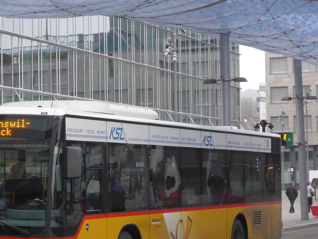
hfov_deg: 15.3
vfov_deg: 11.6
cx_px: 87
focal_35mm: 128
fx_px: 1176
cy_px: 148
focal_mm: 16
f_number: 4.4
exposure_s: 1/80
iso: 320
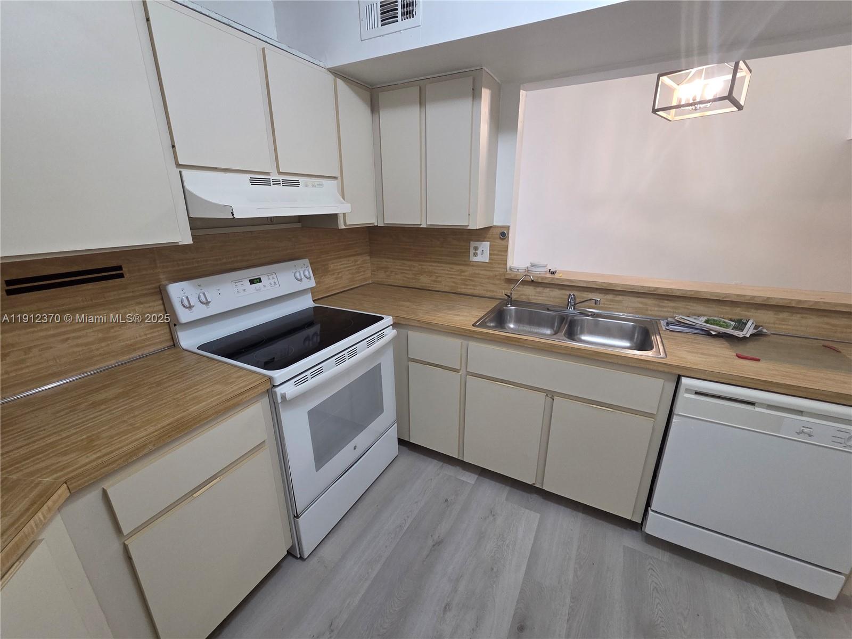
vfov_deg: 89.9
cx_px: 426
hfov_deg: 106.2
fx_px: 320
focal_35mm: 13
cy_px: 320
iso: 250
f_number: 2.2
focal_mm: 2.2
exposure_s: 1/60
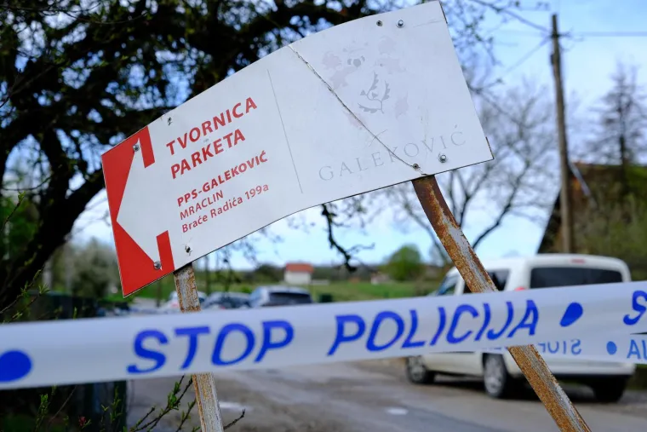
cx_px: 324
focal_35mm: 62
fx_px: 1114
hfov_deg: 32.4
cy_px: 216
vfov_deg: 21.9
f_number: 4
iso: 200
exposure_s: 1/640
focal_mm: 41.4
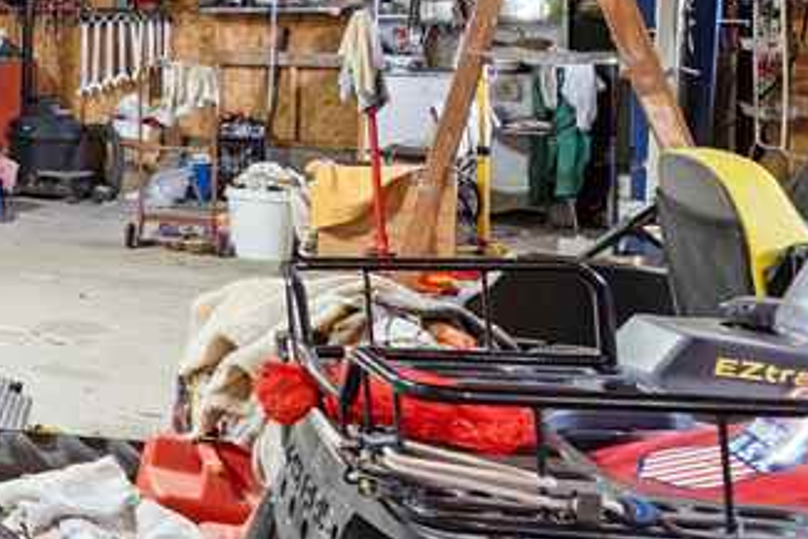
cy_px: 14
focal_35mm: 63
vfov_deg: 20.9
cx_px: -756
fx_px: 1415
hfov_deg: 19.8
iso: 400
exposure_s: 1/4
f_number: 9
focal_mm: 16
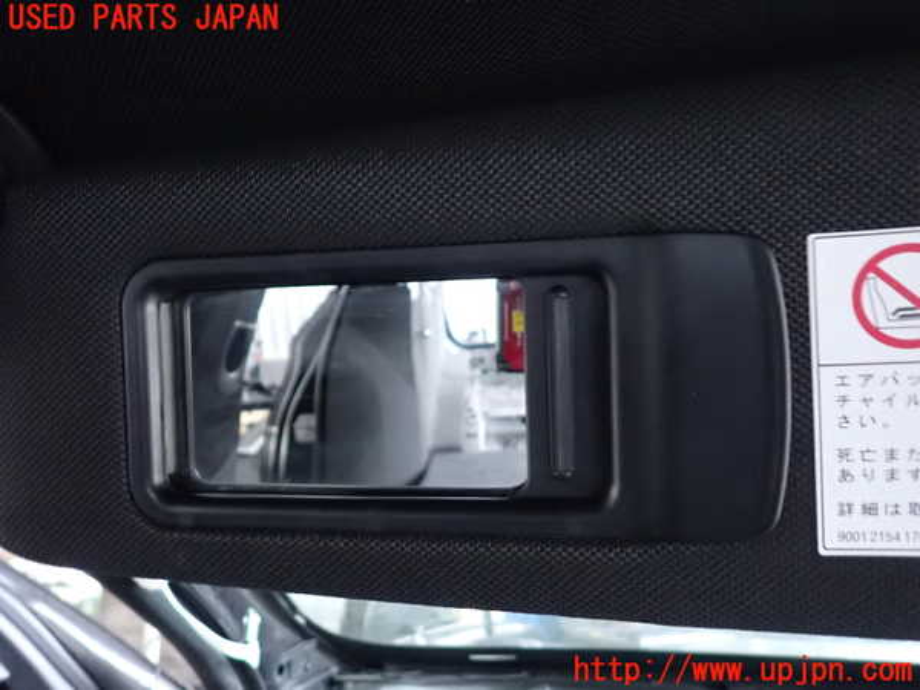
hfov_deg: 69.4
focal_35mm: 25
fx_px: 664
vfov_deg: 54.9
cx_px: 460
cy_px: 345
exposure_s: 1/8
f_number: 2
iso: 1600
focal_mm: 4.5
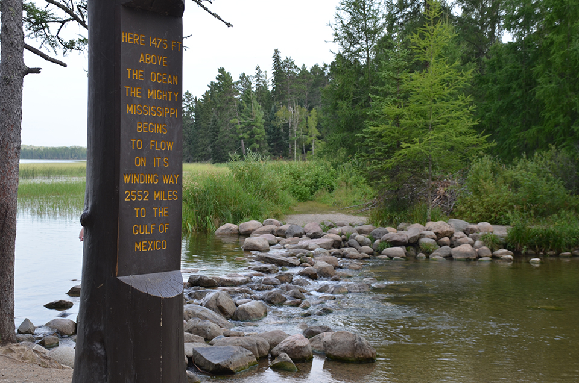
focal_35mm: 57
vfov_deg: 23.7
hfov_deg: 35.1
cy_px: 192
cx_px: 290
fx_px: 915
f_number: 6.3
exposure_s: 1/160
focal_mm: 38
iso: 200
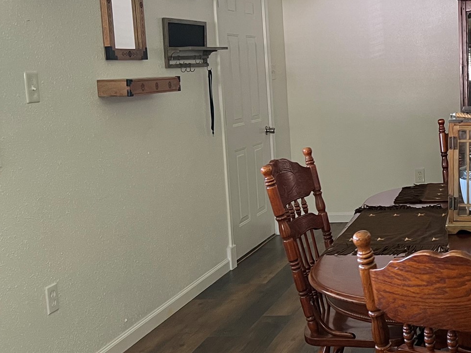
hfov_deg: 32.4
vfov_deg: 26.5
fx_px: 748
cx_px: 461
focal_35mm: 55
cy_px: 152
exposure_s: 1/60
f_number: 1.5
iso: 200
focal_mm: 5.7
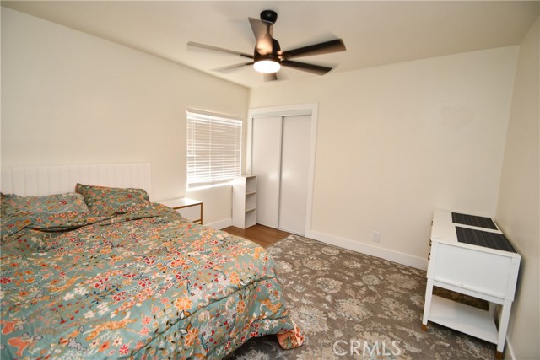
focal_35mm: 15
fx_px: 225
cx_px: 270
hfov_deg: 100.4
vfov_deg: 77.4
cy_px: 180
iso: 360
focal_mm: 10
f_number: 4
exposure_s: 1/60
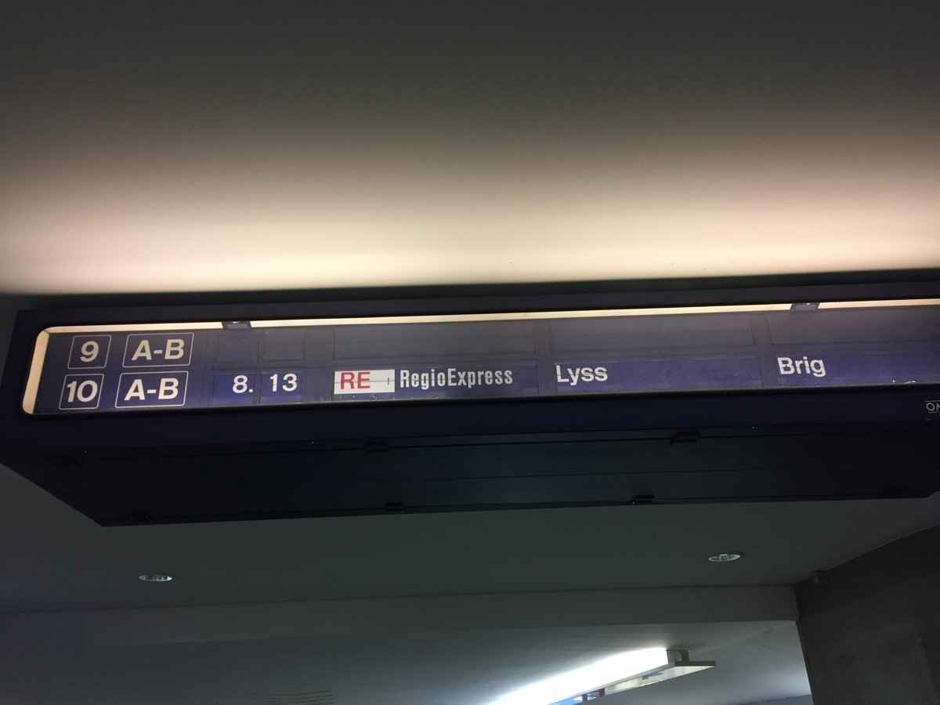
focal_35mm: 29
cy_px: 352
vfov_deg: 48.2
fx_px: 787
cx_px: 470
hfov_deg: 61.7
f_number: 2.2
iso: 64
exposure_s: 1/33
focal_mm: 4.15
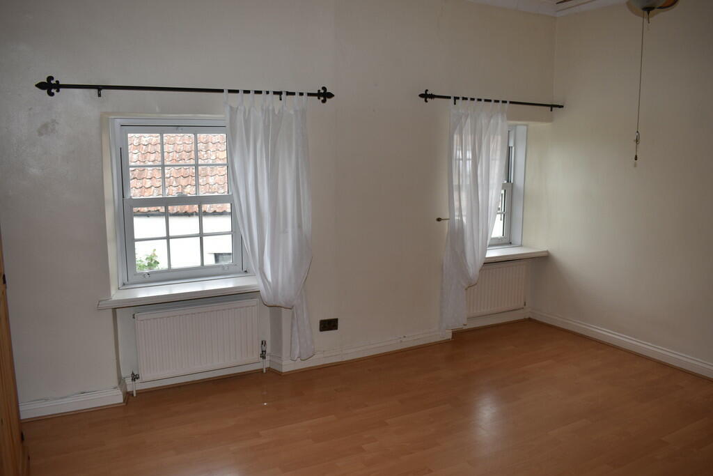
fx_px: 535
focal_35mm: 27
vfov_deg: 47.9
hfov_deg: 67.4
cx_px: 356
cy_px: 238
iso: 200
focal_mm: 18
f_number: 5
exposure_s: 1/200
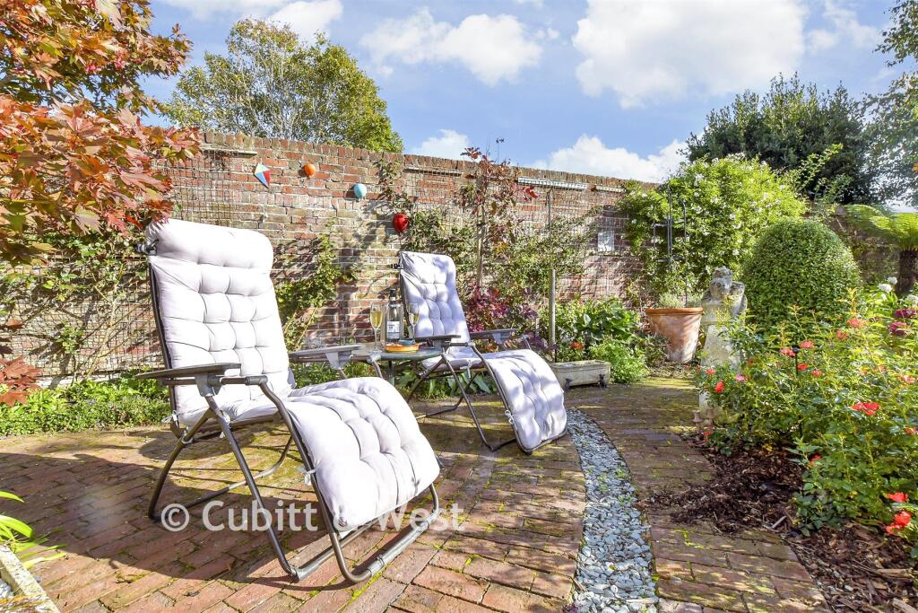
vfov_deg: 70.5
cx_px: 459
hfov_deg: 93.3
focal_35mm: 17
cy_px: 306
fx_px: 434
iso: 500
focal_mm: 11.5
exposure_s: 1/250
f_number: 13
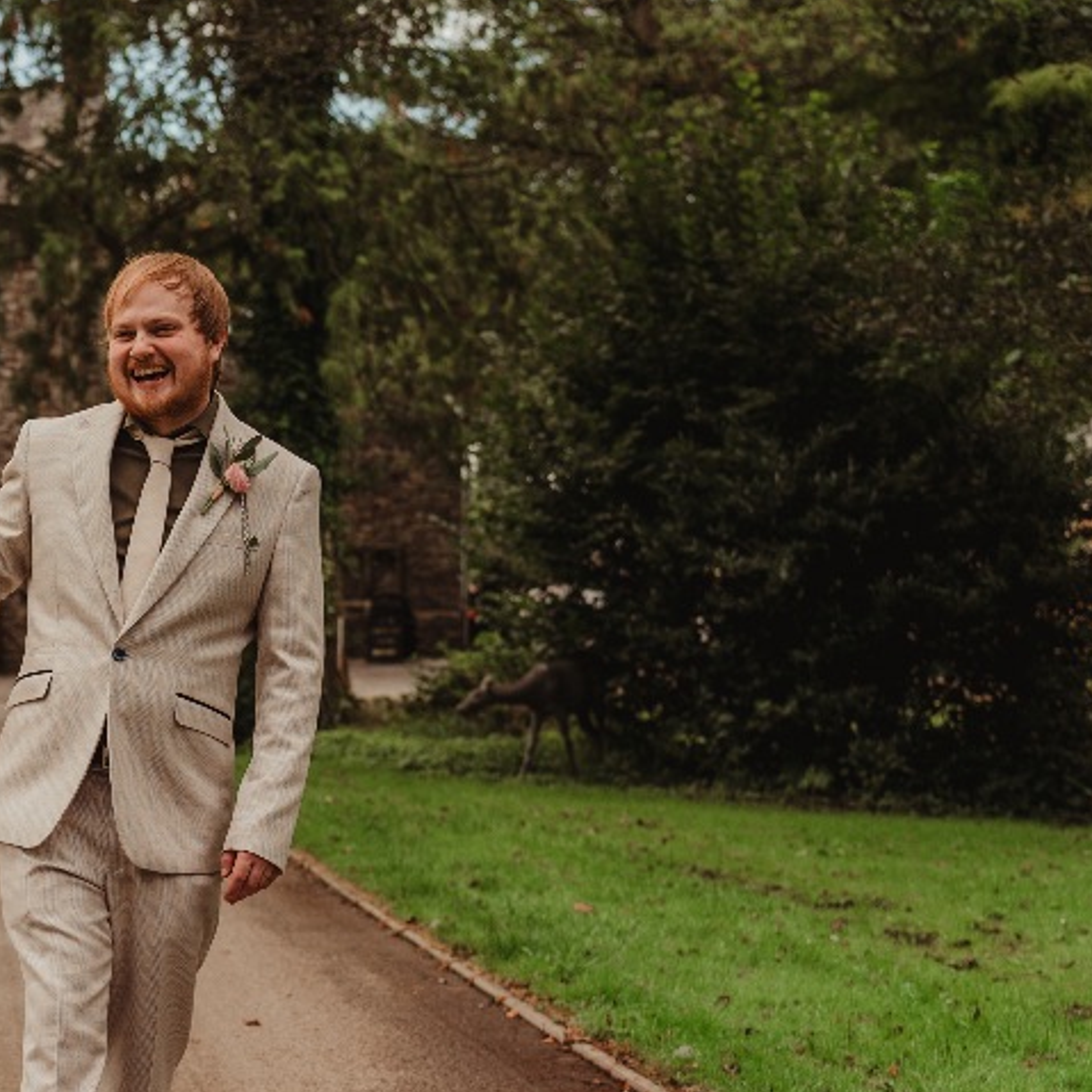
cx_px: -119
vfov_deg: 20.8
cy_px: 695
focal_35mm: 83
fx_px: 2962
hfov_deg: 19.9
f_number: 2.8
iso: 125
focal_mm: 39
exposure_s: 1/400
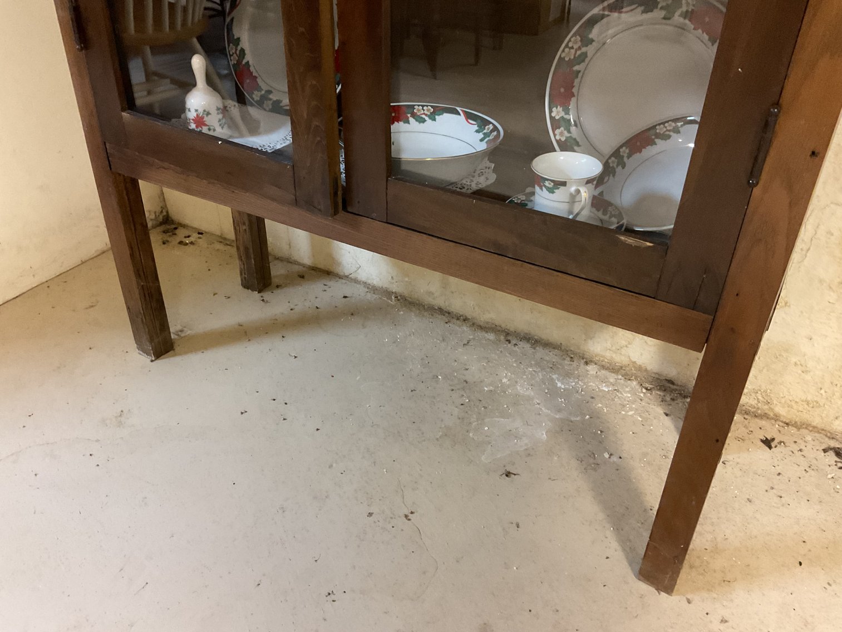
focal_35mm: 29
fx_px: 705
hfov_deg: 61.7
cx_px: 421
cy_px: 316
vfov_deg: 48.2
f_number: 1.8
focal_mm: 3
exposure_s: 1/30
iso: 320
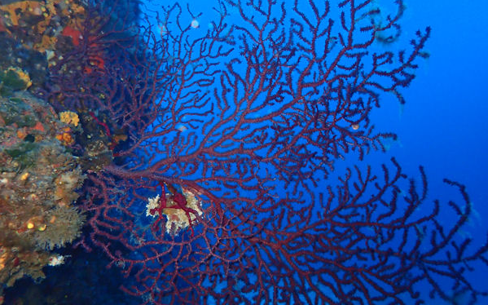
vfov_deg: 45.9
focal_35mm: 27
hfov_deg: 68.4
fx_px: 359
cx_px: 241
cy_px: 166
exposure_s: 1/60
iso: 640
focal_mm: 4.5
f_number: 2.8
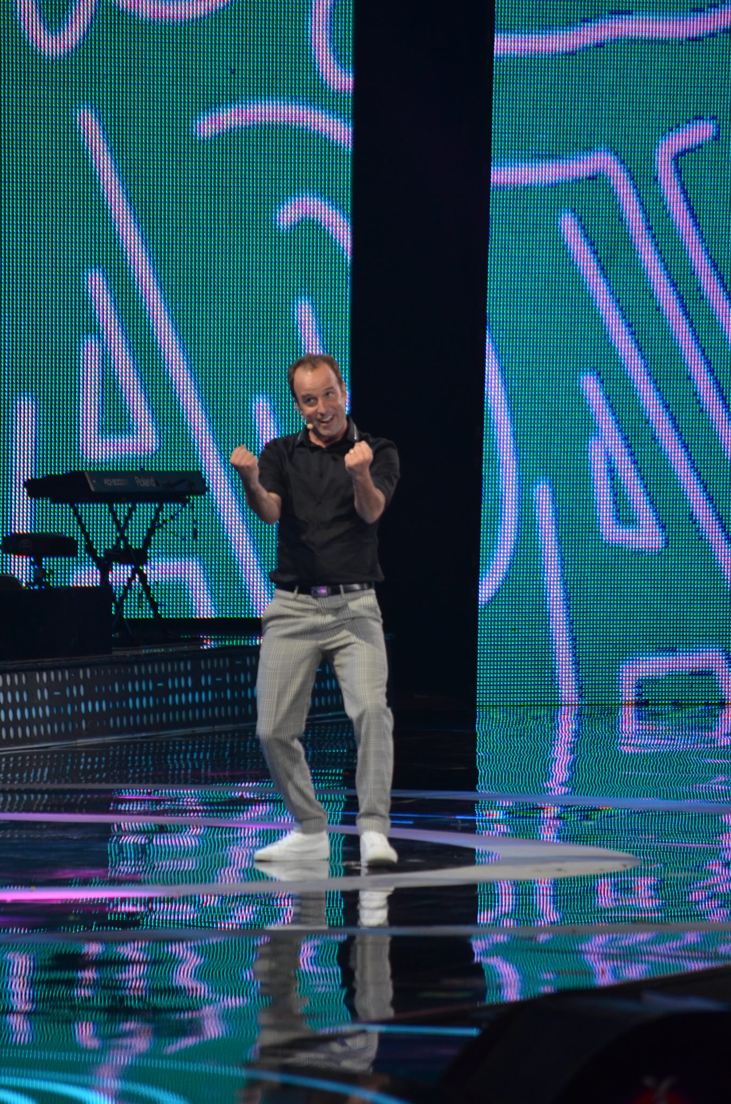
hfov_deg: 4.6
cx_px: 366
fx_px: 9180
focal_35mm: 300
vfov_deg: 6.9
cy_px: 552
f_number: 5.6
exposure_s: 1/125
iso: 800
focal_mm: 200
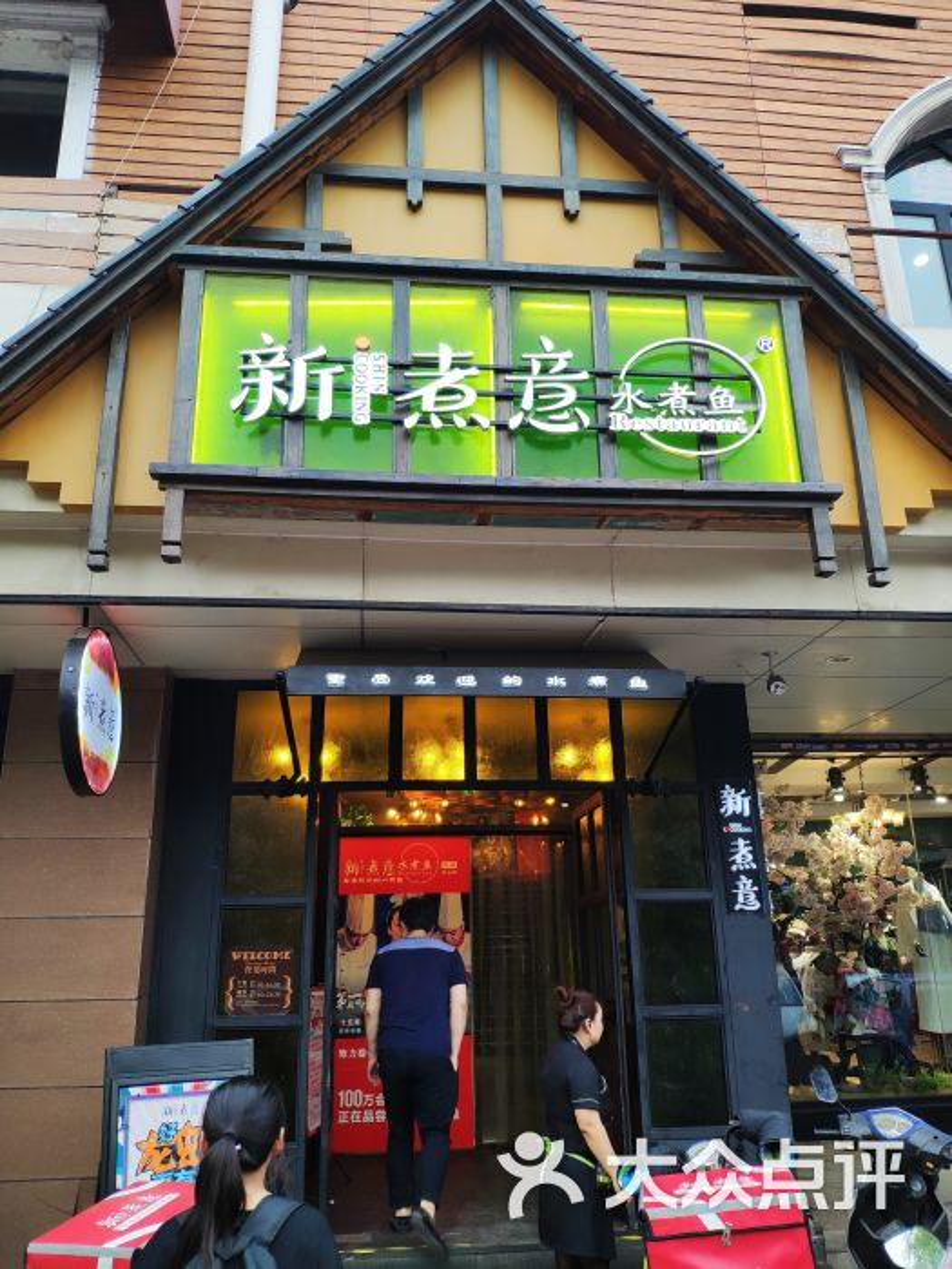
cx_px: 476
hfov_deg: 63.4
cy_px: 634
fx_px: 770
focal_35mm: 21
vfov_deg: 79.0
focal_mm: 4.22
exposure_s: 1/100
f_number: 1.8
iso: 100
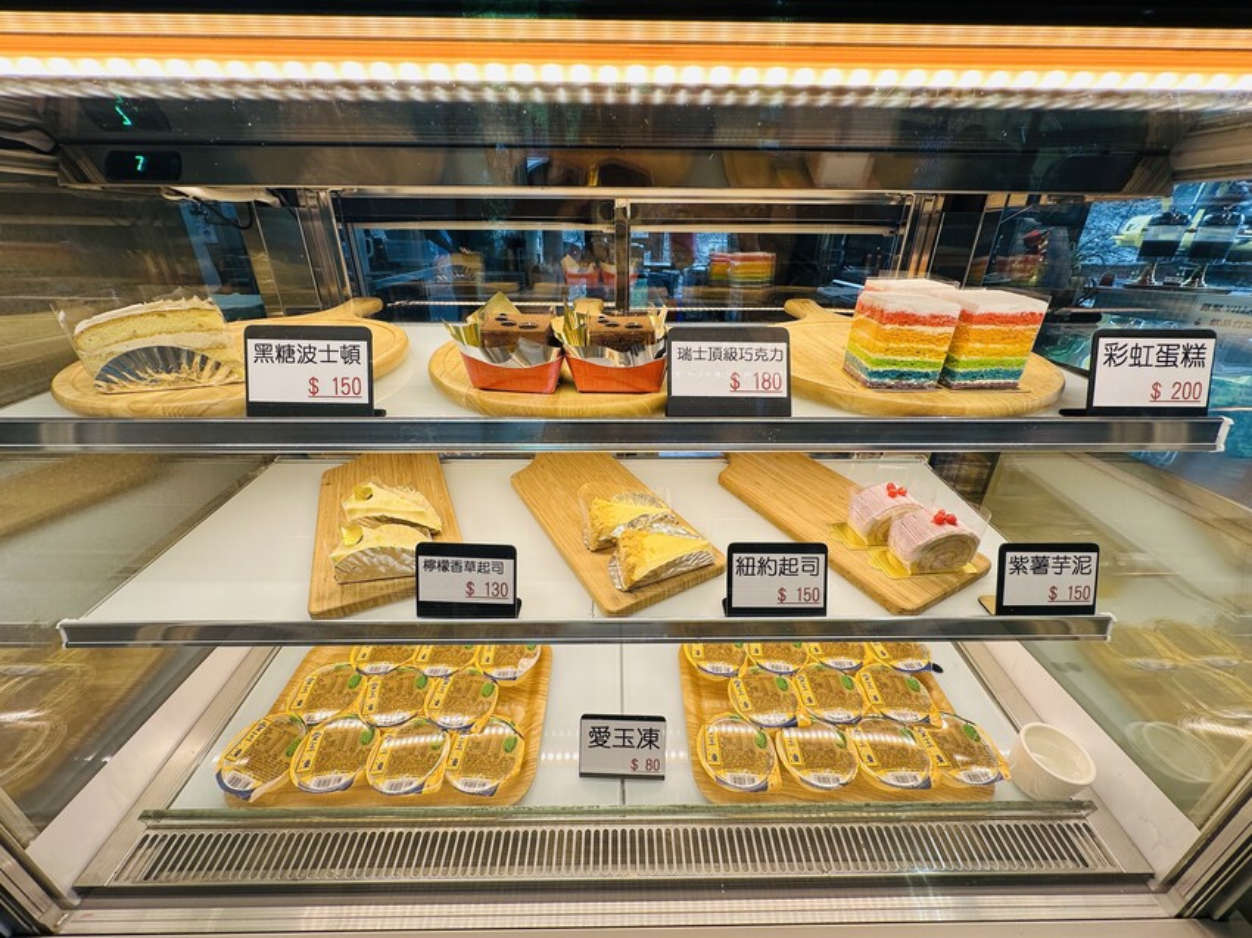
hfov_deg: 102.1
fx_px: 506
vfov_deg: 85.6
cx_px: 626
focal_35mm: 14
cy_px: 469
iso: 40
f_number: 2.2
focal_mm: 2.22
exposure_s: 1/120
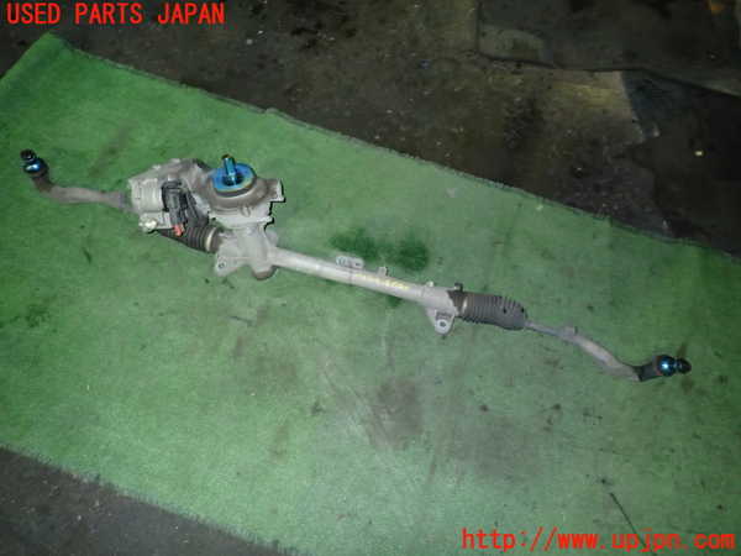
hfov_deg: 69.4
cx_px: 370
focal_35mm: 25
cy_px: 278
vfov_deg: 54.9
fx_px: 535
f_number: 2
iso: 320
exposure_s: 1/30
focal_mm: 4.5
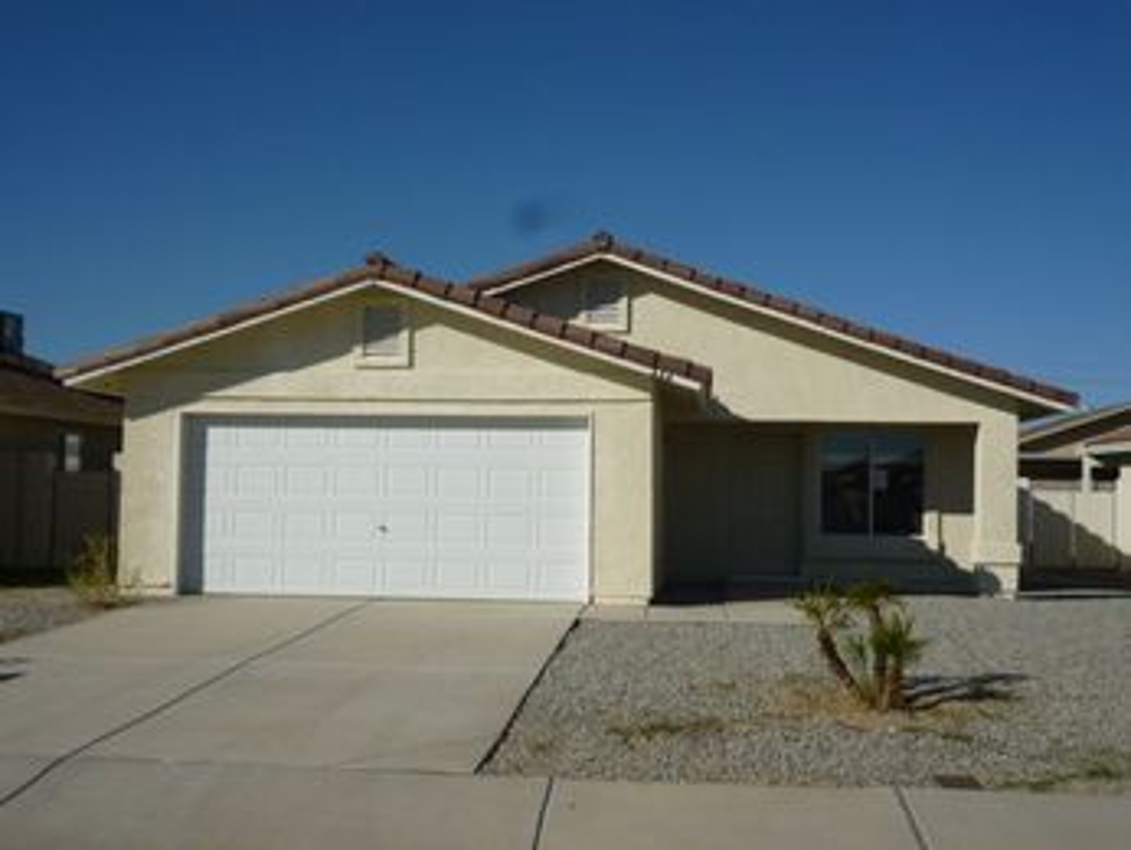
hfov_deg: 45.7
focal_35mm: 41
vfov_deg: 35.2
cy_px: 425
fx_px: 1341
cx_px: 566
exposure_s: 1/250
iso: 100
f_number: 11
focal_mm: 7.3
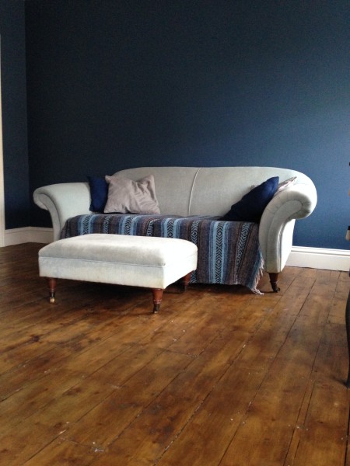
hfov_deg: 42.9
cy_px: 233
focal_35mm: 33
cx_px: 175
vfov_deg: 55.4
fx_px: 445
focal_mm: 4.12
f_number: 2.4
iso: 320
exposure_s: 1/20
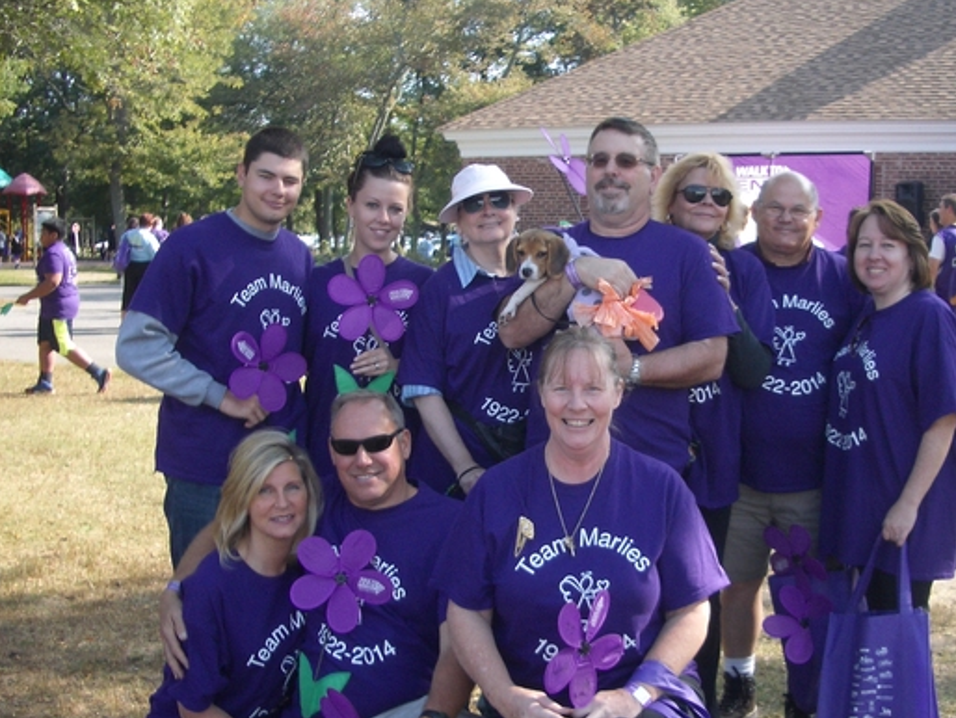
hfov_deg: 38.7
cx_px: 577
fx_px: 1354
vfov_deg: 29.7
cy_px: 381
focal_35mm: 49
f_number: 2.6
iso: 50
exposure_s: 1/320
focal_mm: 5.8
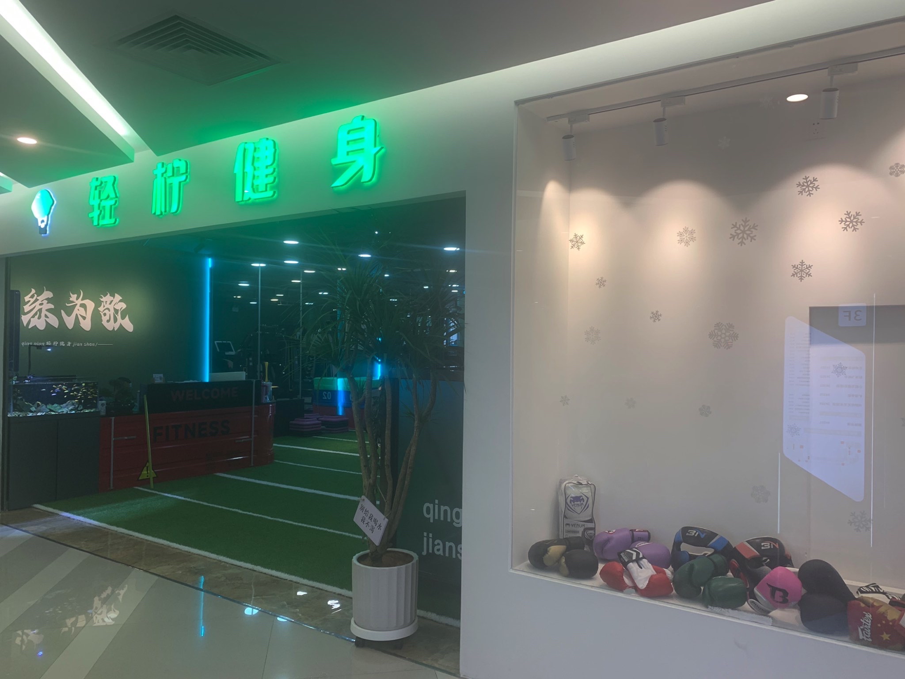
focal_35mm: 26
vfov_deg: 53.1
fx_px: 680
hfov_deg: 67.3
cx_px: 452
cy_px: 340
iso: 40
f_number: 1.8
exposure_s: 1/103
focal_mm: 4.25
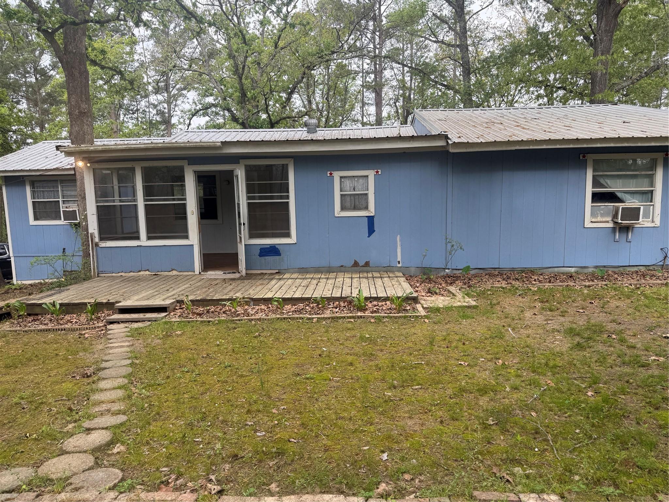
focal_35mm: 24
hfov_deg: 71.6
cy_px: 251
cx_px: 334
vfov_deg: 56.8
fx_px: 464
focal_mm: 6.76
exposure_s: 1/524
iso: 80
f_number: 1.78
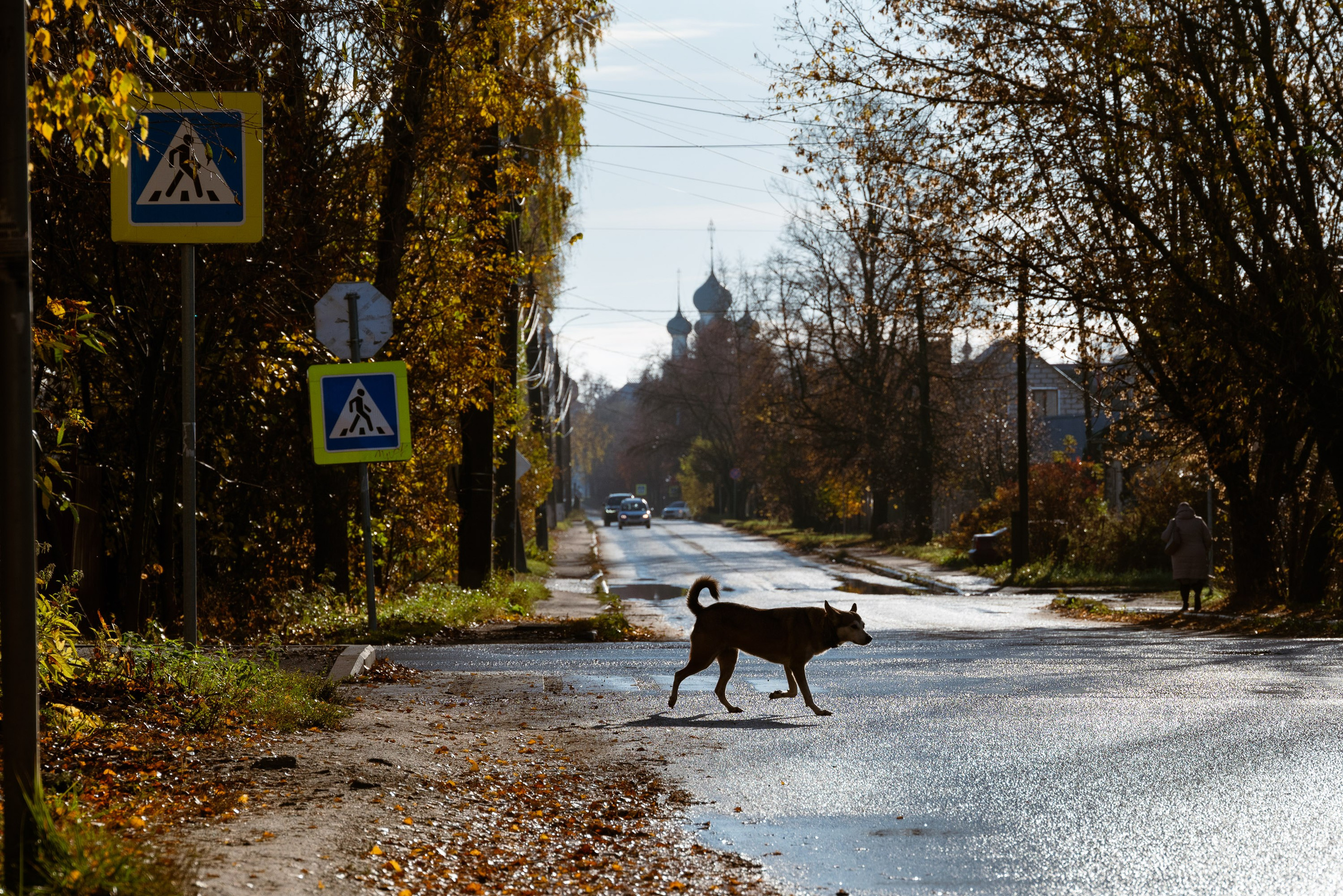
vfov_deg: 10.6
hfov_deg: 15.8
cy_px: 448
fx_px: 4851
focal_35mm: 130
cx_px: 672
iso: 140
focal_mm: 130
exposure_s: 1/1000
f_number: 8
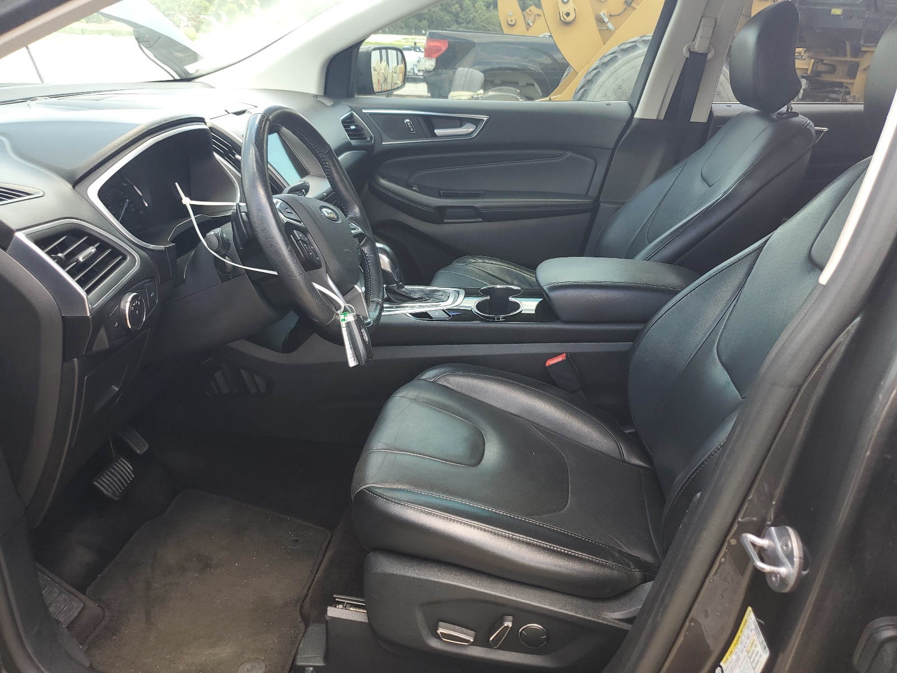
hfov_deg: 67.3
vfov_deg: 53.1
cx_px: 448
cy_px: 336
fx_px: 674
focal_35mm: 26
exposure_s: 1/156
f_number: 1.5
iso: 50
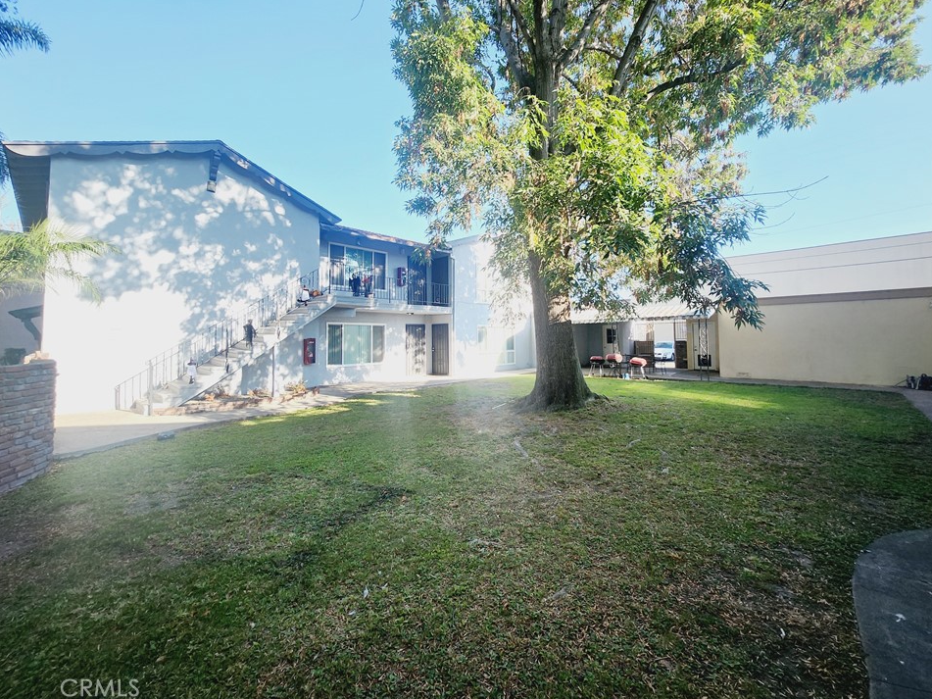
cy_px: 325
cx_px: 468
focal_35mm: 14
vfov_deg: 85.5
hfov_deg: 102.1
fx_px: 377
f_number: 2.2
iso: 32
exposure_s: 1/276
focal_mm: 1.74
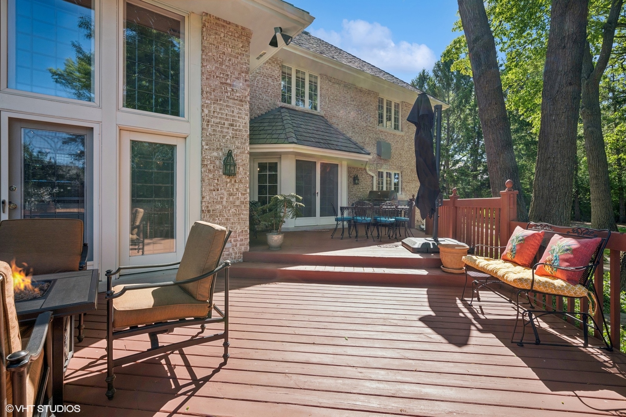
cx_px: 313
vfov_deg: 73.7
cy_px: 208
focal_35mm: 16
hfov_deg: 96.7
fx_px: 278
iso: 200
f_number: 9.5
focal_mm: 16
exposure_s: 1/125
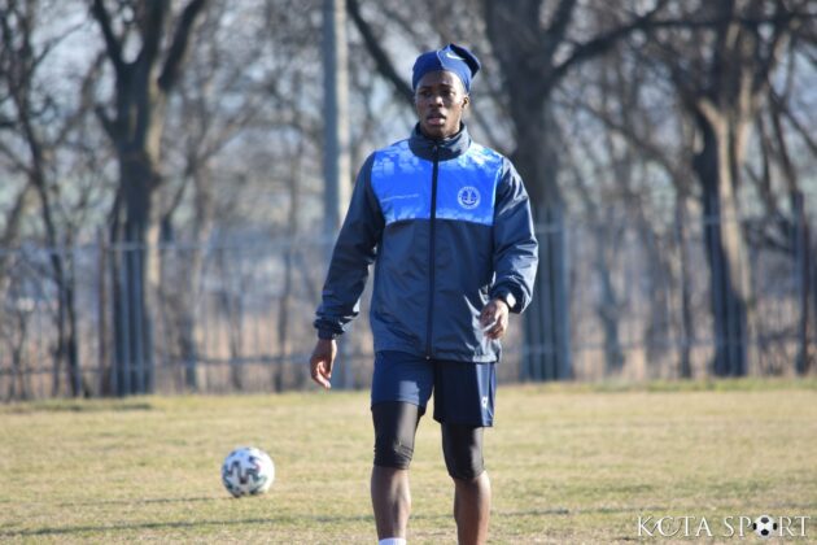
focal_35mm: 450
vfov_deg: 3.1
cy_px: 272
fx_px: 10212
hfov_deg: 4.6
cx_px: 408
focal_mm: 300
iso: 800
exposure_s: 1/800
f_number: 5.6
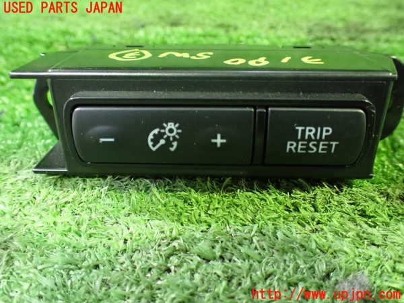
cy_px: 152
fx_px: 350
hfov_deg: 60.0
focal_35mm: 30
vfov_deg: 46.8
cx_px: 202
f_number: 2.3
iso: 1250
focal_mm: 5.4
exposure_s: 1/30
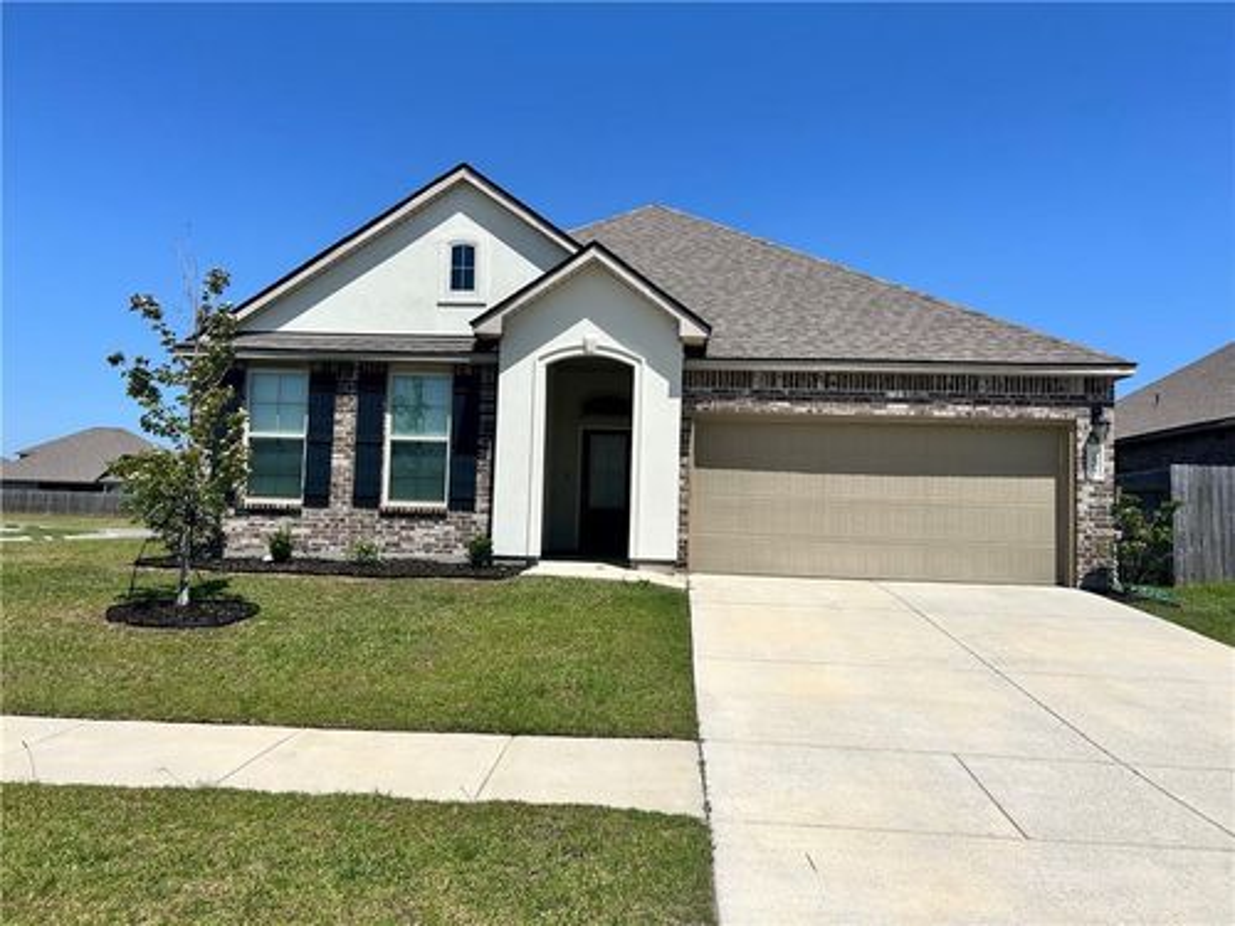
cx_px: 618
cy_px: 463
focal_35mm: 26
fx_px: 928
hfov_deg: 67.3
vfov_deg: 53.1
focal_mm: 5.7
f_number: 1.5
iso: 50
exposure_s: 1/7463
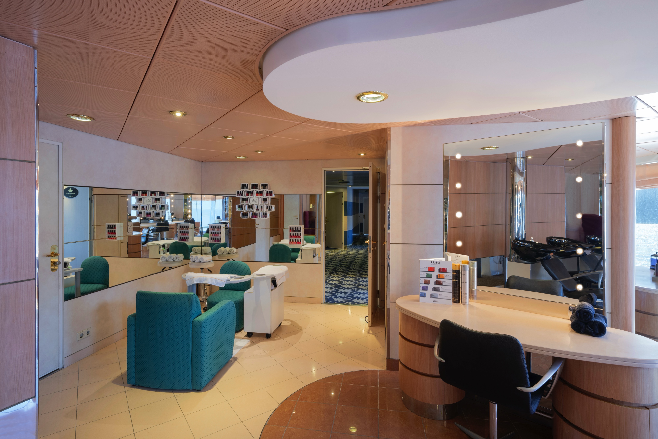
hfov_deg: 90.0
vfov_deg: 67.4
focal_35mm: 18
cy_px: 220
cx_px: 329
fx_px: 329
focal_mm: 18
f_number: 11
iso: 200
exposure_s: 1
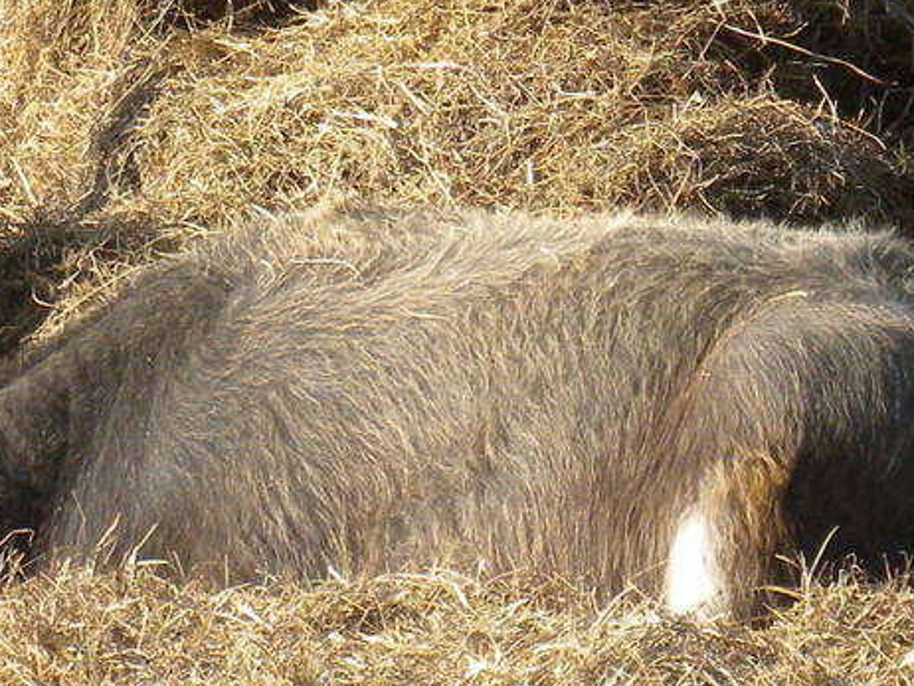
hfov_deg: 4.8
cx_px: 271
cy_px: 399
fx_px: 10884
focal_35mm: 412
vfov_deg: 3.6
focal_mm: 21
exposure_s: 1/455
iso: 130
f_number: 5.1
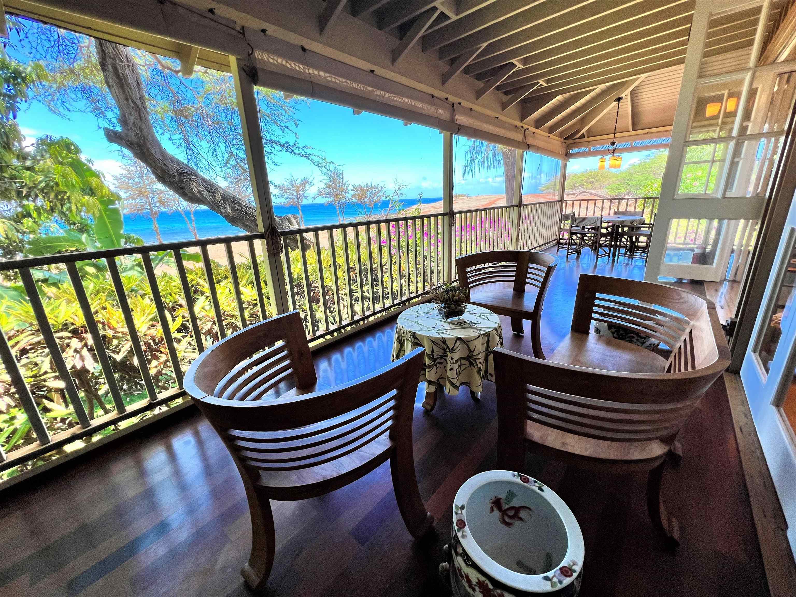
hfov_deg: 106.2
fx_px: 299
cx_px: 398
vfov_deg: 89.9
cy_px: 298
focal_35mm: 13
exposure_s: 1/104
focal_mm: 1.57
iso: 32
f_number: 1.8
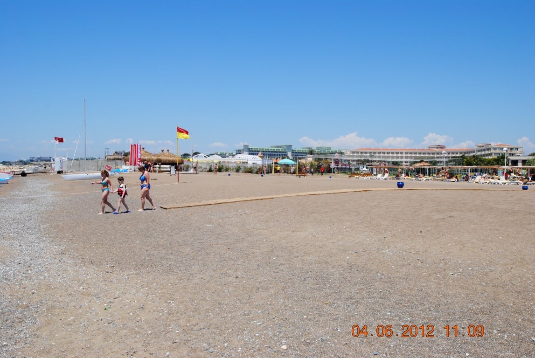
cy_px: 179
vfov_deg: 37.0
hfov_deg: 53.1
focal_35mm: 36
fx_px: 536
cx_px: 268
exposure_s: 1/250
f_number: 8
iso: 100
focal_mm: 24
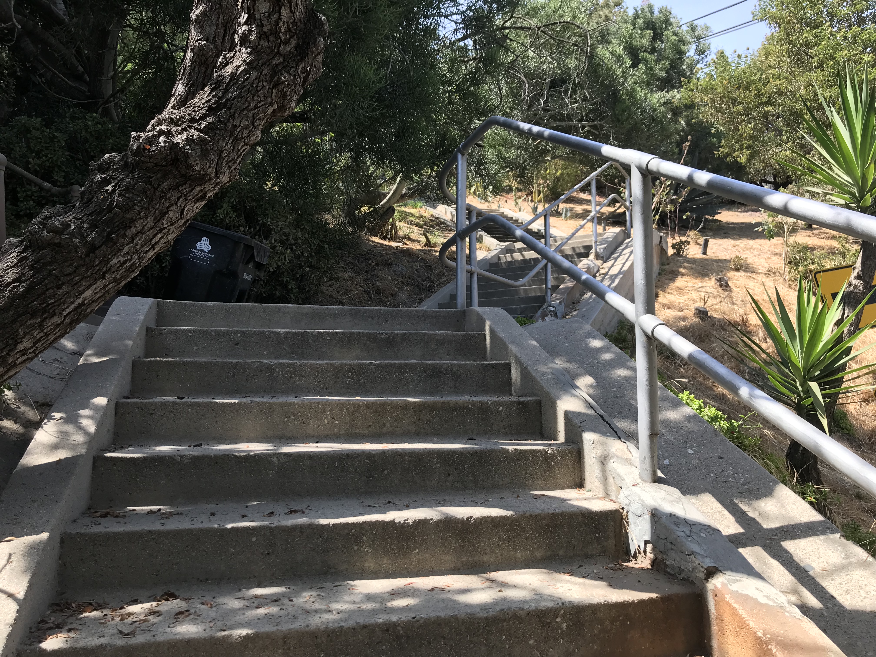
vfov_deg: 49.7
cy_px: 328
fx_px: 709
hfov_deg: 63.4
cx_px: 438
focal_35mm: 28
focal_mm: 3.99
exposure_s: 1/570
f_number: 1.8
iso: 20
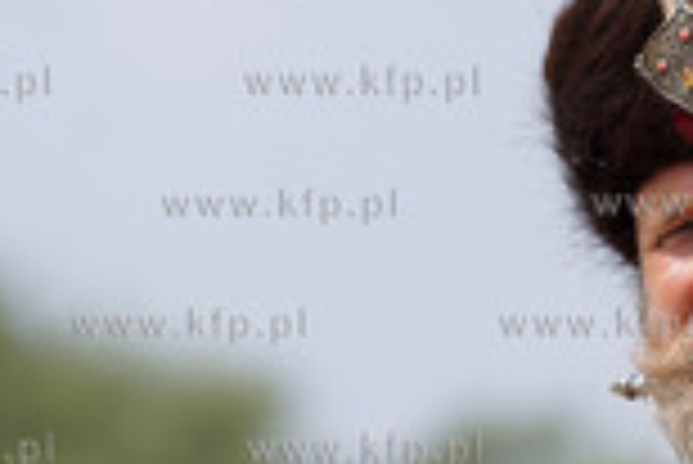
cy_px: 142
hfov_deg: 2.3
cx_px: 522
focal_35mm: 897
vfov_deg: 1.5
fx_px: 17283
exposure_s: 1/1000
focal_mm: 230
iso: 200
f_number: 7.1
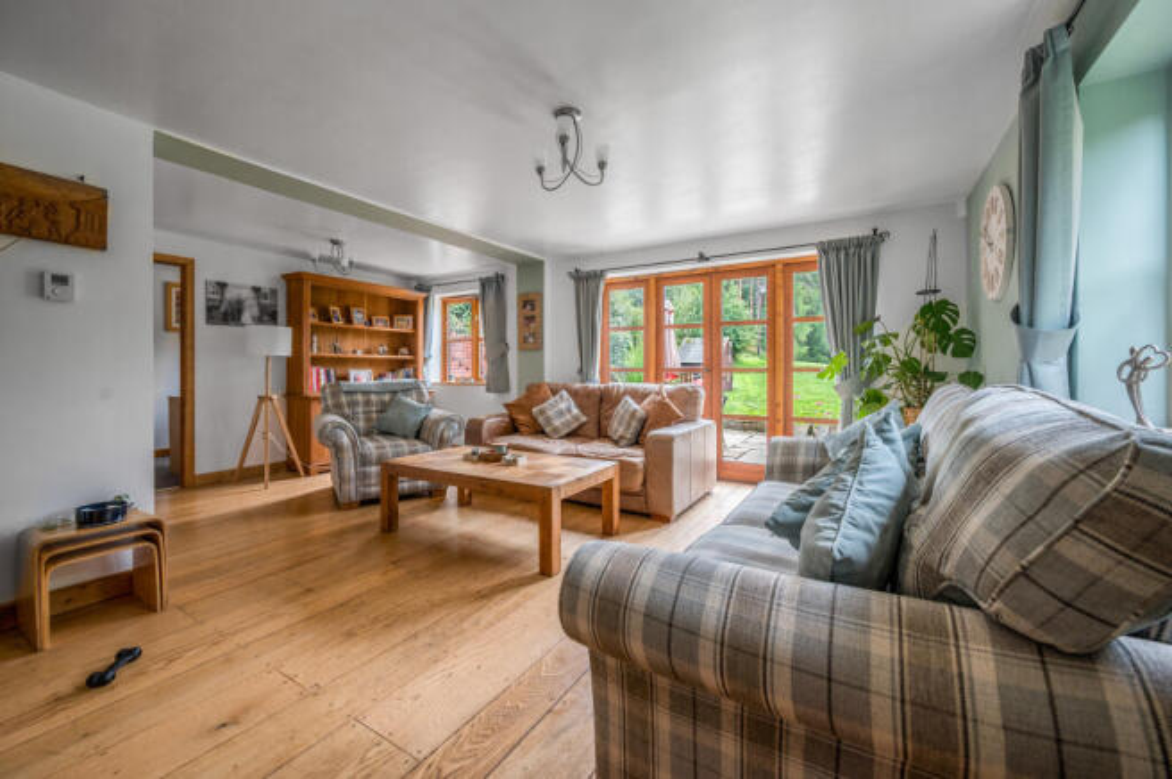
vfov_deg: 81.1
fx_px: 455
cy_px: 390
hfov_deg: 104.3
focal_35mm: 14
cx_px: 586
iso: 160
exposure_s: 1/15
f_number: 7.1
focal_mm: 14
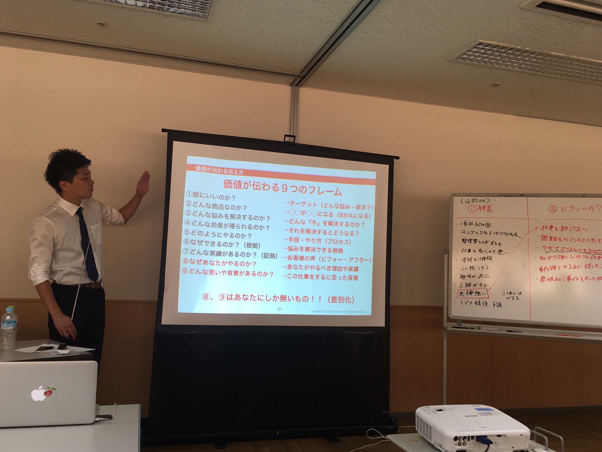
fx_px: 522
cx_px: 294
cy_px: 225
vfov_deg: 46.8
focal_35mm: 30
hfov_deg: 60.0
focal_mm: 4.15
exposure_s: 1/60
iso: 25
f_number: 2.2
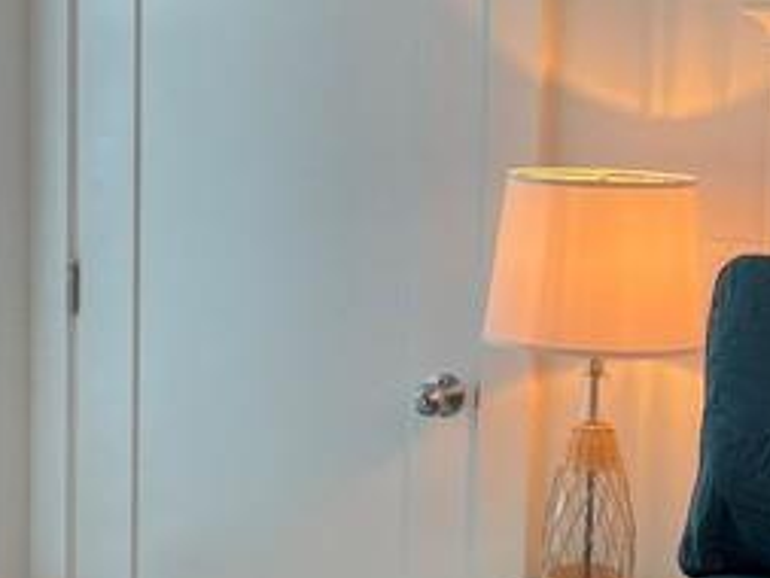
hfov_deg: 19.4
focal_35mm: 101
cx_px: 371
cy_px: 332
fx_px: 2248
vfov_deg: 14.7
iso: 100
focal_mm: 5.1
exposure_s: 1/120
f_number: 1.6
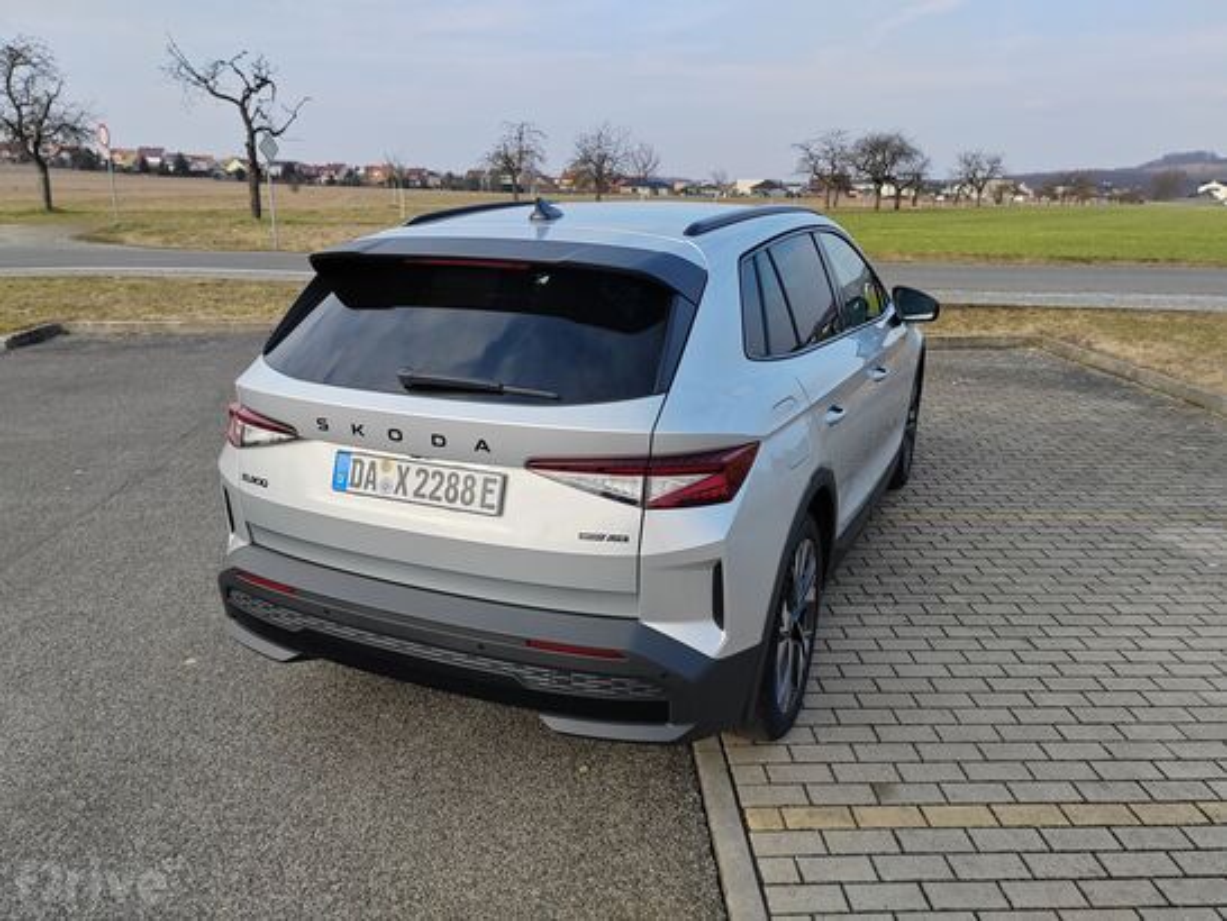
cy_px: 460
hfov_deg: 65.3
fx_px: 957
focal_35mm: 27
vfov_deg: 51.4
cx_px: 614
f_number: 1.9
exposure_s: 1/800
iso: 100
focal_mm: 5.52
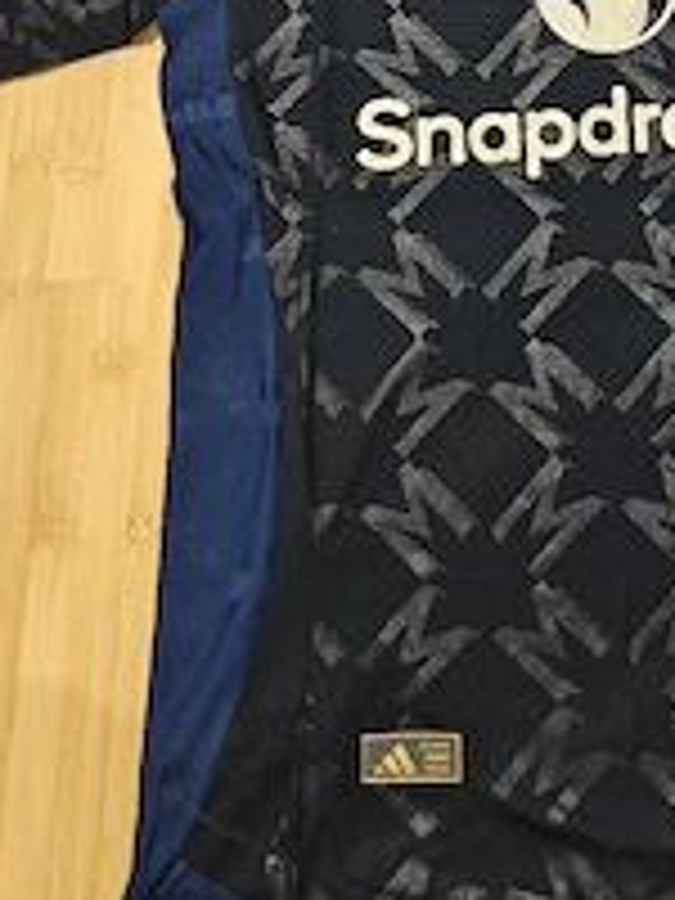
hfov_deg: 30.1
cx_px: 616
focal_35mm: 46
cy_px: 117
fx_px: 1196
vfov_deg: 38.8
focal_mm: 6.06
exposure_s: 1/50
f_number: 1.6
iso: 1600
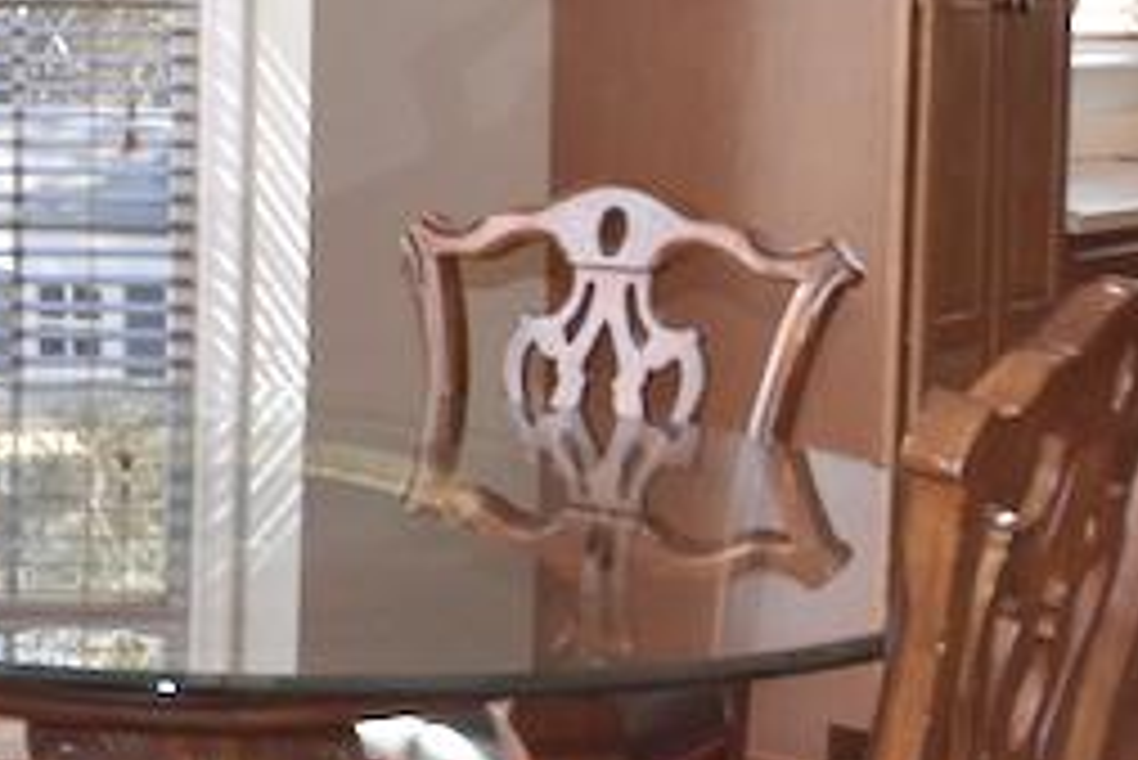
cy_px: 225
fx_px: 2404
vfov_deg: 17.9
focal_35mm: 76
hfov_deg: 23.4
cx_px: -355
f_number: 6.3
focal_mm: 10
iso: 400
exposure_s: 1/160
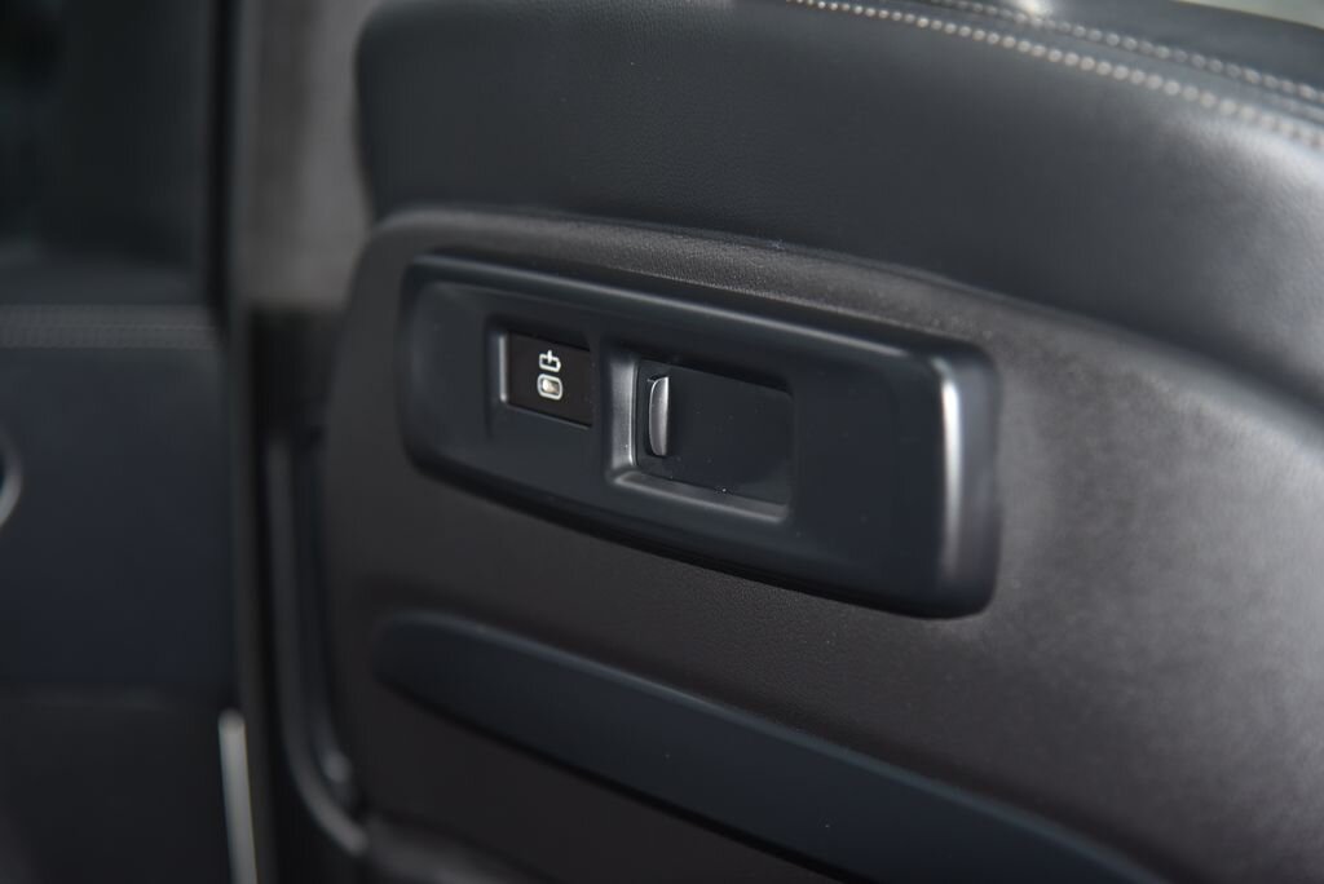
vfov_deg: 11.4
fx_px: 4416
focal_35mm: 120
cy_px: 442
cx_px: 662
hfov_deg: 17.1
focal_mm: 120
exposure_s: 1/60
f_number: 4.5
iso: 500
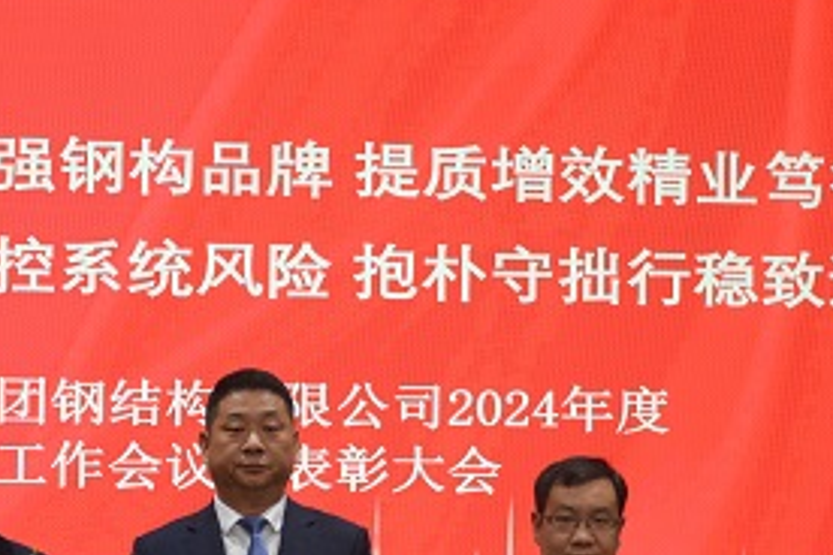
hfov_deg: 15.8
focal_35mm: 129
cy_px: 540
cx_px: 226
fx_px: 2990
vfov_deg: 10.5
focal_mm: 35
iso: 800
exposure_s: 1/30
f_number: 4.5
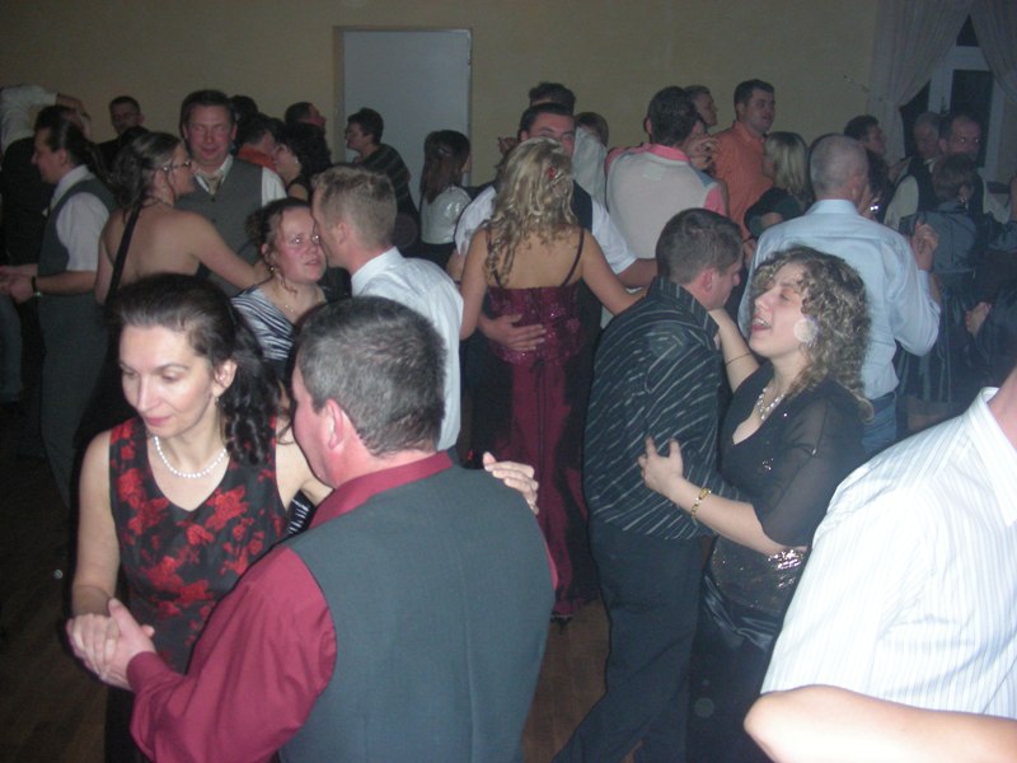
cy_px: 382
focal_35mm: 38
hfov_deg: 49.0
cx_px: 508
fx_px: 1116
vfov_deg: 37.7
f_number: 3.5
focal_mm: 6.3
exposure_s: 1/60
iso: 203
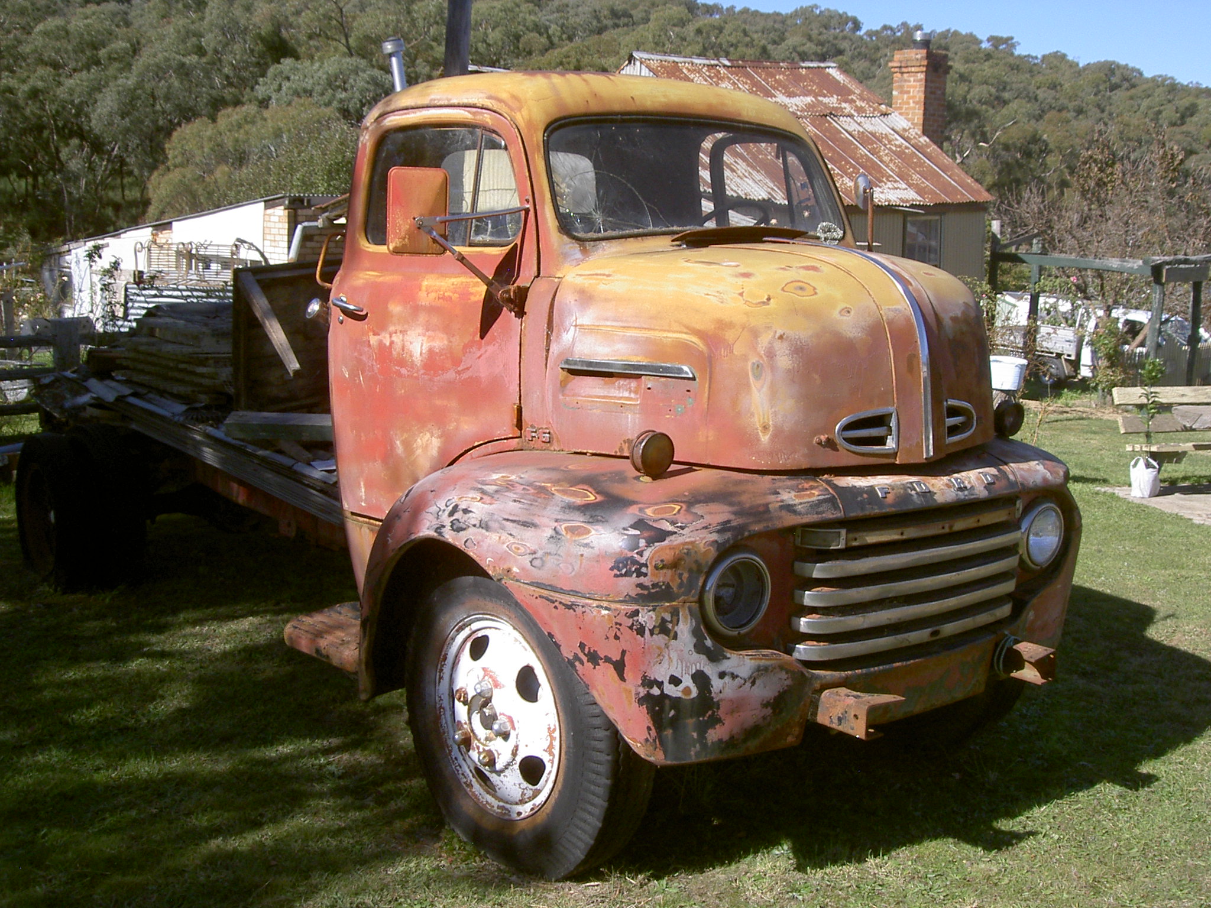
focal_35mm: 39
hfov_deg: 47.9
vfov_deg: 36.8
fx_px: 1364
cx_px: 606
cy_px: 454
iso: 100
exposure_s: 1/714
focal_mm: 8
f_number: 4.7
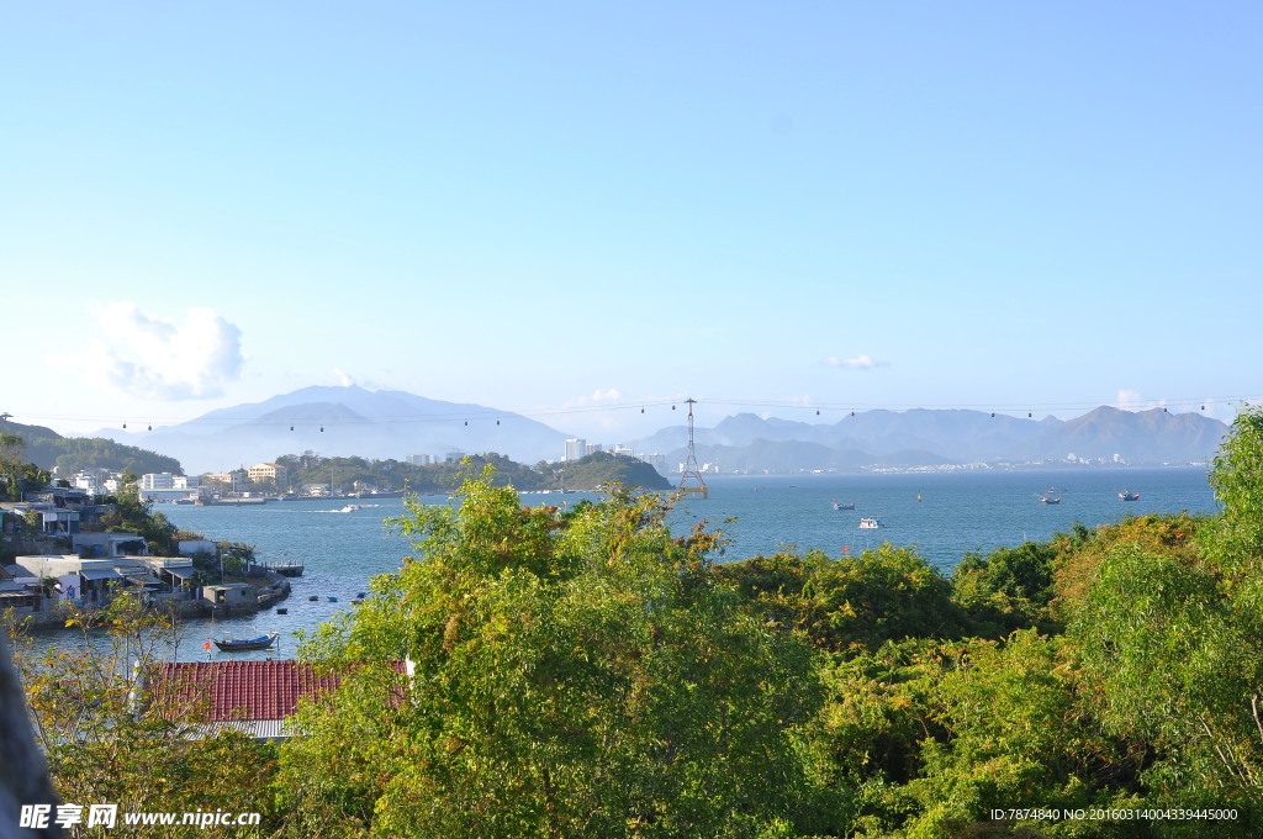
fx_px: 1840
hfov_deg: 37.9
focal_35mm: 52
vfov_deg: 25.7
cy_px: 420
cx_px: 632
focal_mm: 35
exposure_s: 1/160
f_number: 6.3
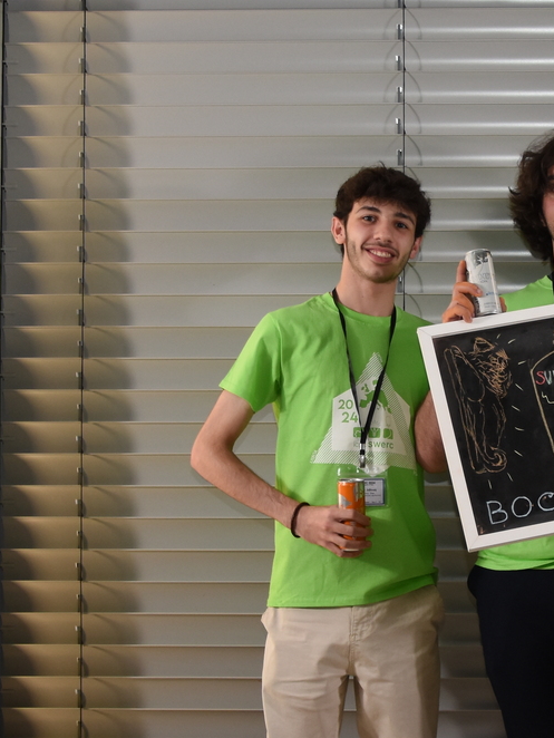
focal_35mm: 92
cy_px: 405
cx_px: 543
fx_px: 1962
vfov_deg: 21.3
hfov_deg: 15.8
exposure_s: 1/80
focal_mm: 22
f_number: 3.8
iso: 400
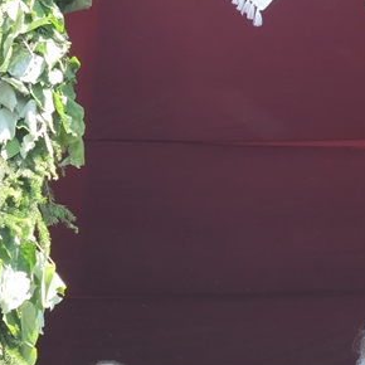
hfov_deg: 7.6
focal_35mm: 231
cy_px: 238
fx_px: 2756
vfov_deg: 7.6
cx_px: 313
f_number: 3.2
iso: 80
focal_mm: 15.9
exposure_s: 1/160
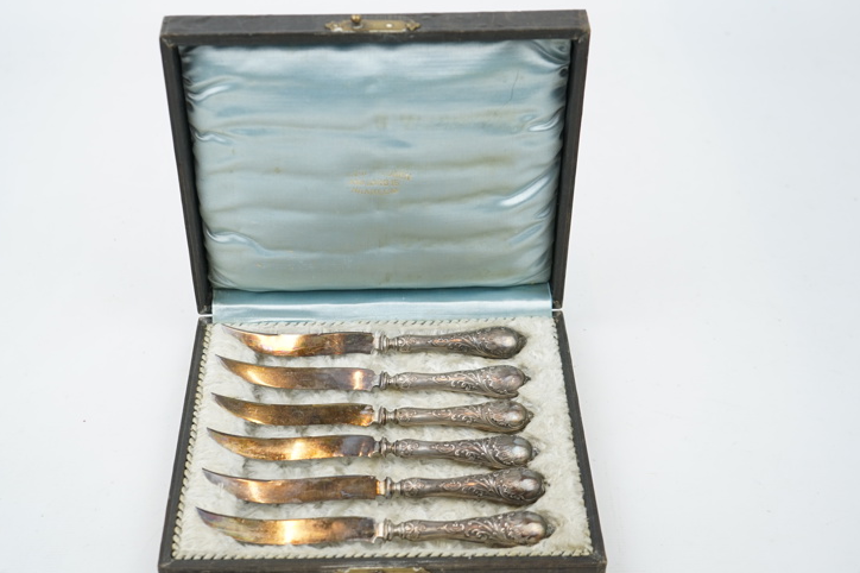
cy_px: 265
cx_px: 372
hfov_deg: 38.8
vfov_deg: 26.5
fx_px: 1218
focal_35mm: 51
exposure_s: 1/60
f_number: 5
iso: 100
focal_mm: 41
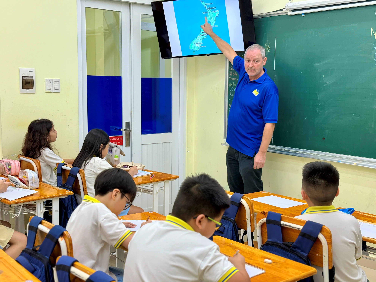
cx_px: 188
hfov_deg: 39.7
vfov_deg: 30.3
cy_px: 141
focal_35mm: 48
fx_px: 521
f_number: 1.78
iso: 80
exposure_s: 1/50
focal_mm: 6.76
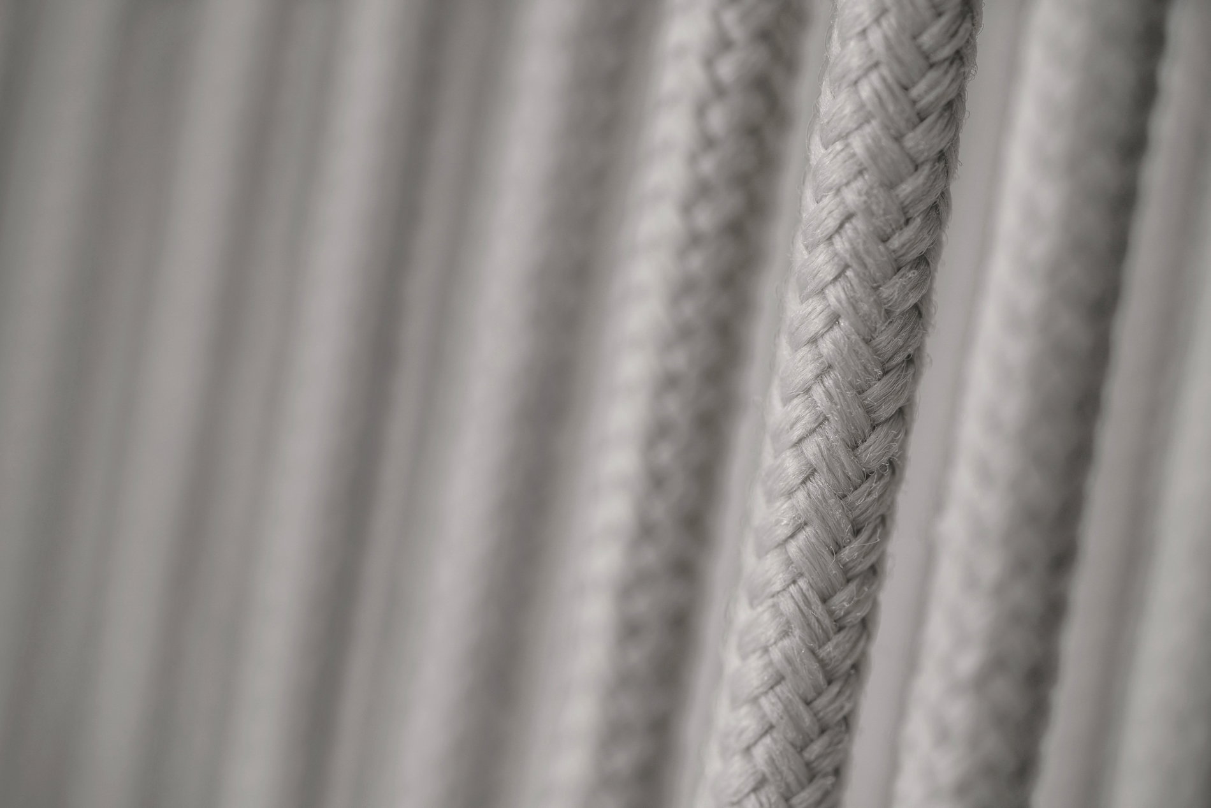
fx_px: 3028
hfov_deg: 22.6
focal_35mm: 90
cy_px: 404
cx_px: 606
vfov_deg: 15.2
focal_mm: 90
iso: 200
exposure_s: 1/50
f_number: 3.5
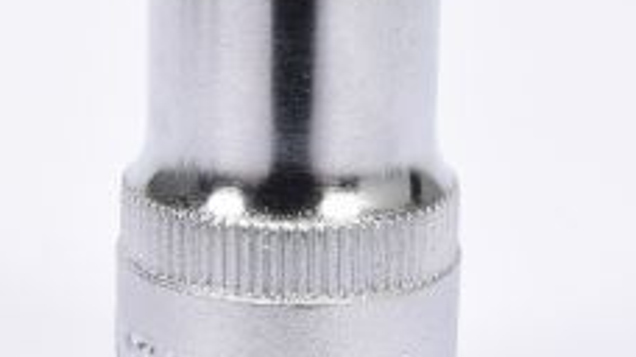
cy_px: 293
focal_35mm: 189
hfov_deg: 11.4
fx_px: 3186
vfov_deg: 6.4
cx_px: 292
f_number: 16
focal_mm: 50
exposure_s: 1/125
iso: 250
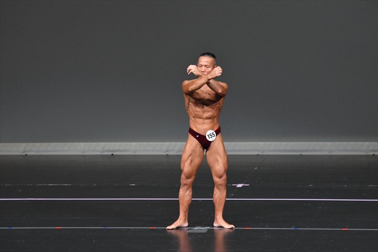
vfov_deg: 4.6
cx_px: 189
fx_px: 3149
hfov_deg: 6.9
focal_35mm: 300
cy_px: 126
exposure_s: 1/400
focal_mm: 200
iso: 4000
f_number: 5.6
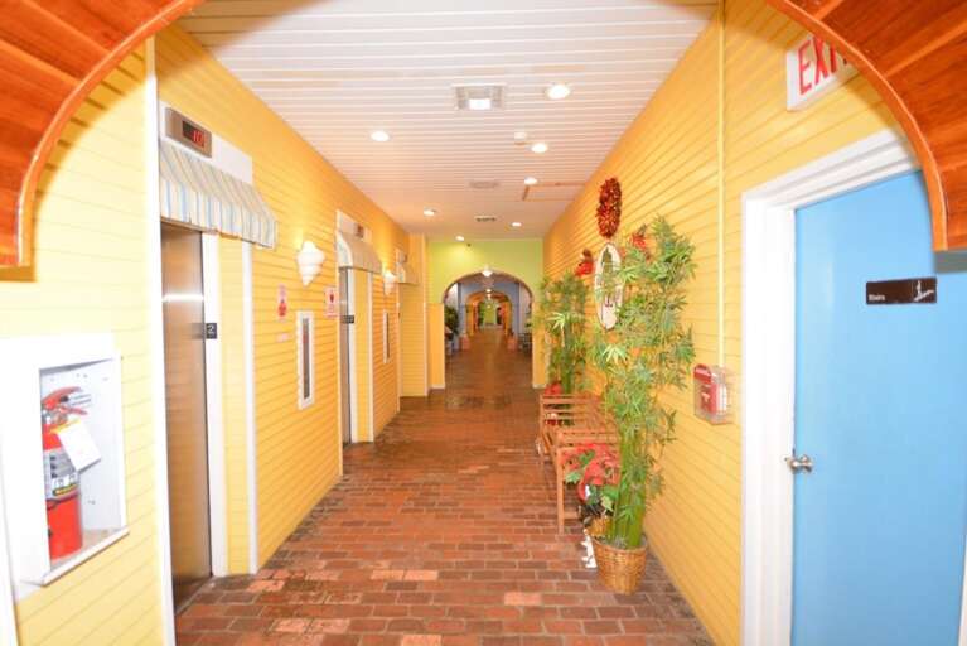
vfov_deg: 77.4
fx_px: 403
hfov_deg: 100.4
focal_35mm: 15
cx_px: 484
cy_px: 323
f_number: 4
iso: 1000
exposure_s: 1/60
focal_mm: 10
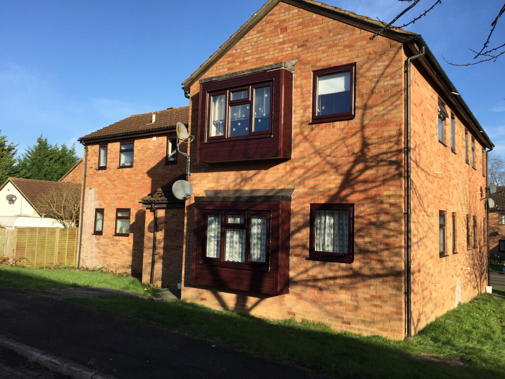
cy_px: 190
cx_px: 252
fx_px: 423
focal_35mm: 29
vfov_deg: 48.2
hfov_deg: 61.7
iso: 32
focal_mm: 4.15
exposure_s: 1/1236
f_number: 2.2
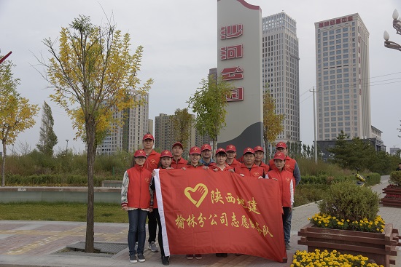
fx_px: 357
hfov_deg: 58.7
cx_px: 200
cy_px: 134
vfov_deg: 41.1
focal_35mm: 32
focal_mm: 32
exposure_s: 1/160
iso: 320
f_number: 6.3
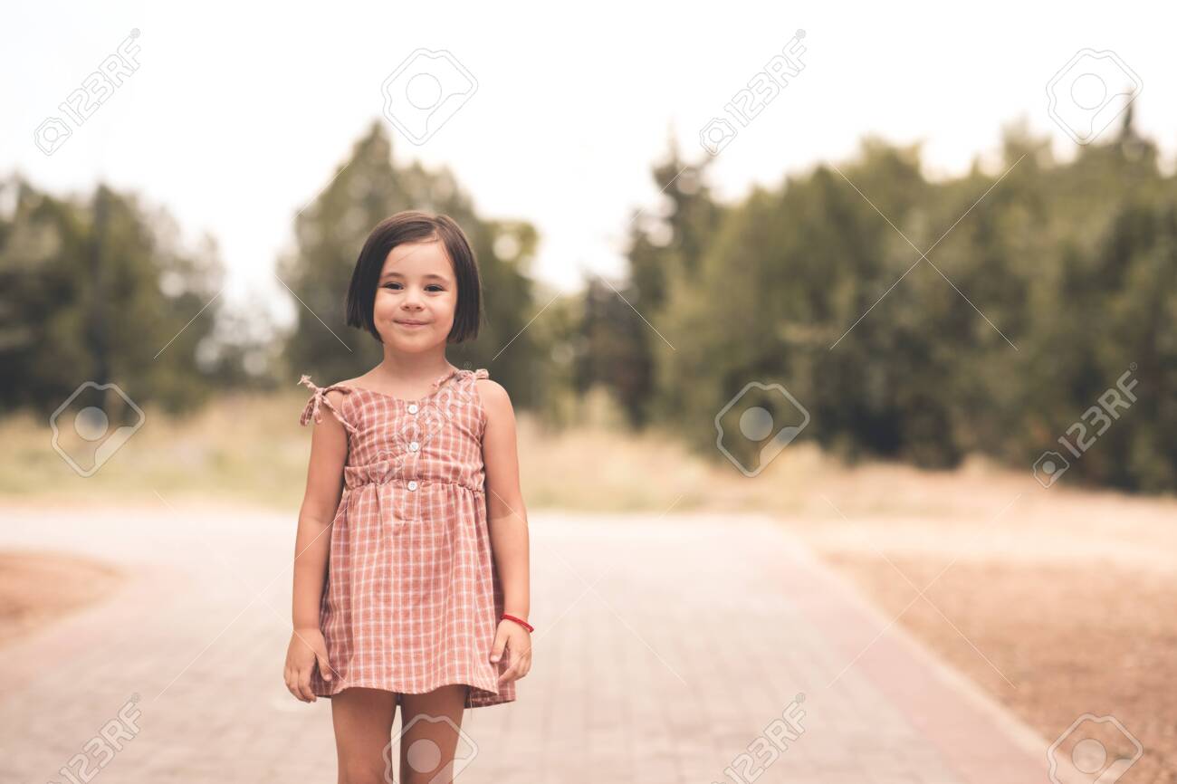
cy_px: 392
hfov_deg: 23.9
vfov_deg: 16.1
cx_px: 588
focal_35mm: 85
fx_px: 2778
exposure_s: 1/1600
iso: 640
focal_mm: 85
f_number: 2.5
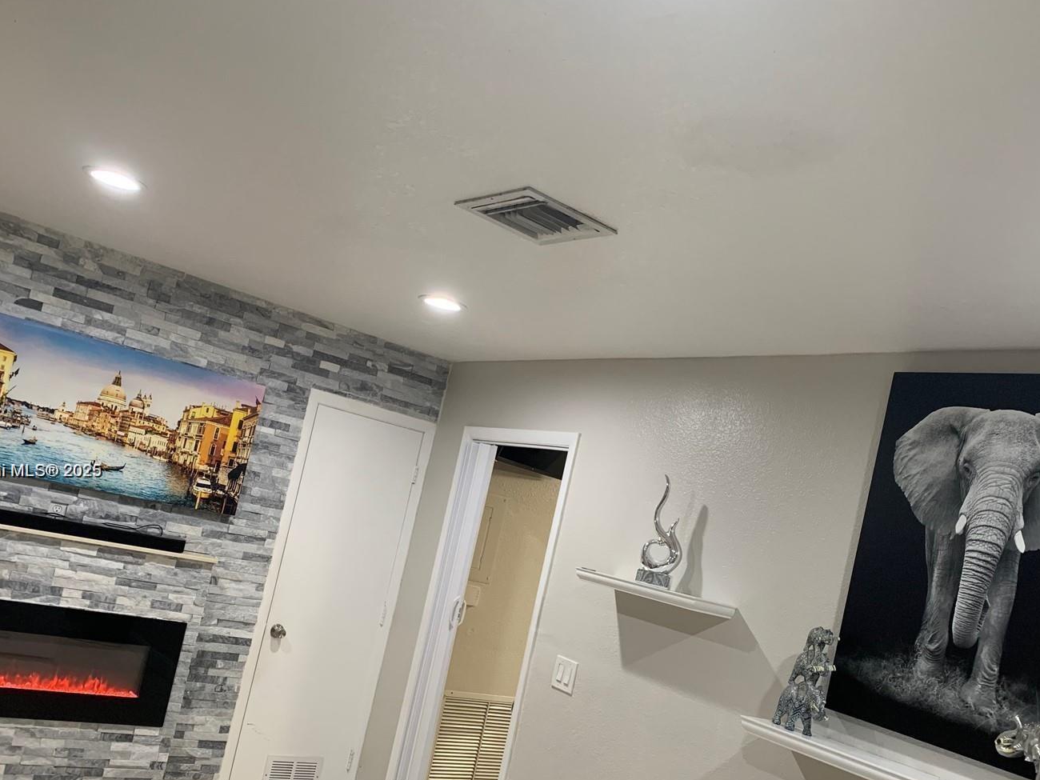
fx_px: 961
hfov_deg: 56.8
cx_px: 486
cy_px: 472
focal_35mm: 32
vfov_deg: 43.9
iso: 160
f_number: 1.8
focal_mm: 4.25
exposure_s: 1/60
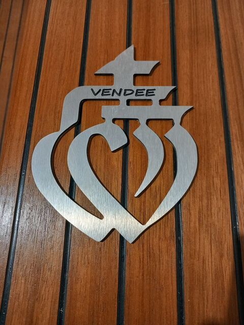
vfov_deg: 65.3
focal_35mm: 27
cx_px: 122
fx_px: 254
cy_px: 162
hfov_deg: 51.4
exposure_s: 1/33
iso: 160
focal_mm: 4
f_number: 1.8
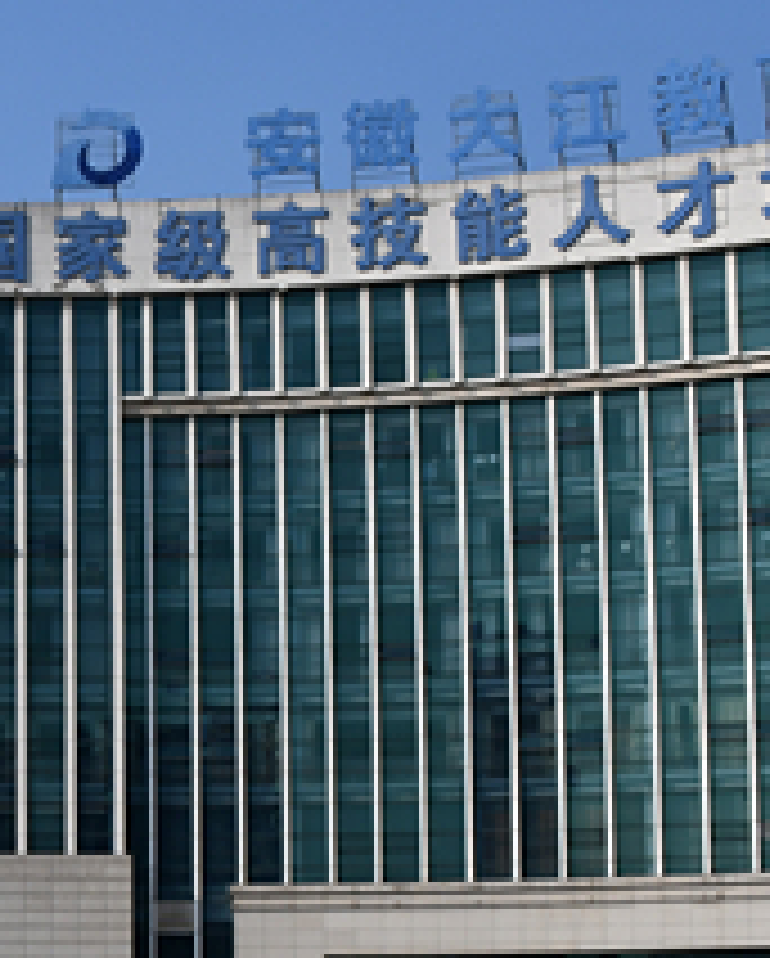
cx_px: -518
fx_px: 2700
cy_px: 897
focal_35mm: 95
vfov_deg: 19.7
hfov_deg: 14.6
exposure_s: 1/320
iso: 100
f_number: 9
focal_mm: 18
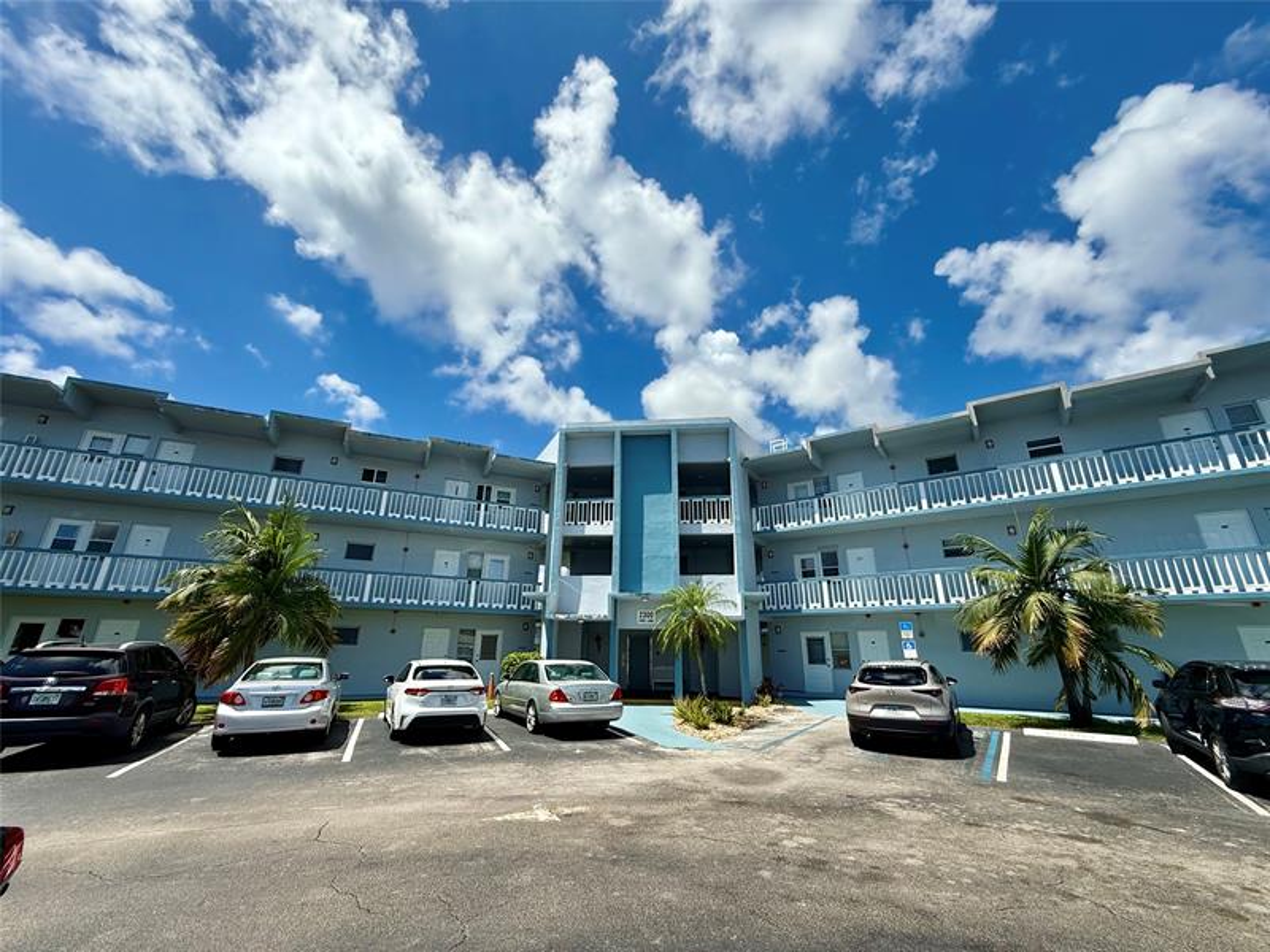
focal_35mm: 14
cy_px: 476
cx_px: 635
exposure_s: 1/2976
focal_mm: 2.22
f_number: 2.2
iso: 50
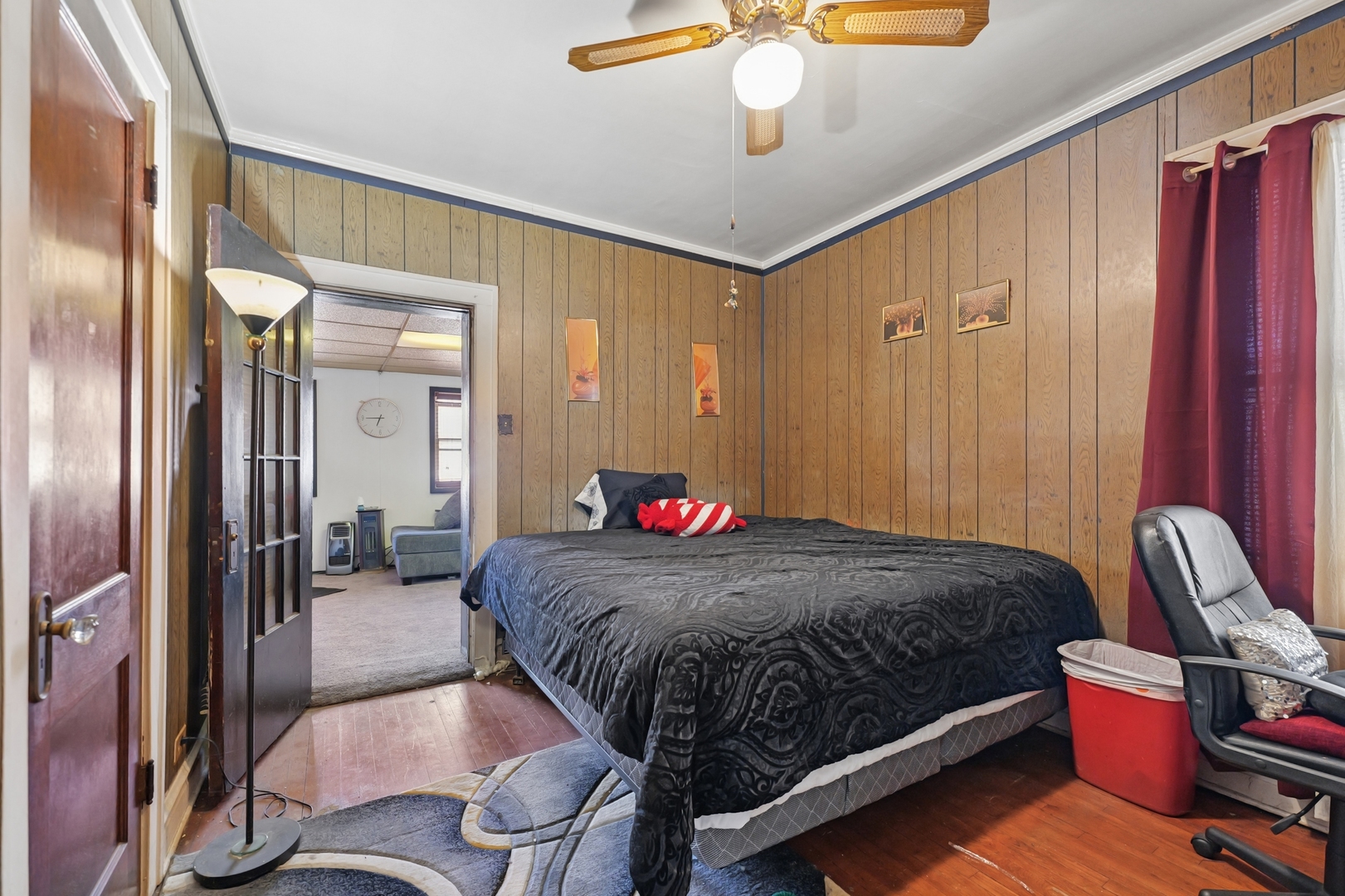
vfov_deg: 81.2
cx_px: 672
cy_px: 448
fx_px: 523
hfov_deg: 104.3
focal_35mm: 14
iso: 2500
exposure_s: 1/60
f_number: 4
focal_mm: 14
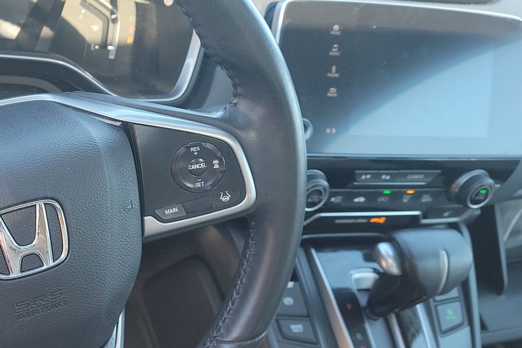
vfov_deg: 29.2
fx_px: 667
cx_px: 45
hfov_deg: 39.4
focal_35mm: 46
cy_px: 213
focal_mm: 6.7
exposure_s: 1/59
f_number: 1.8
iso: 165
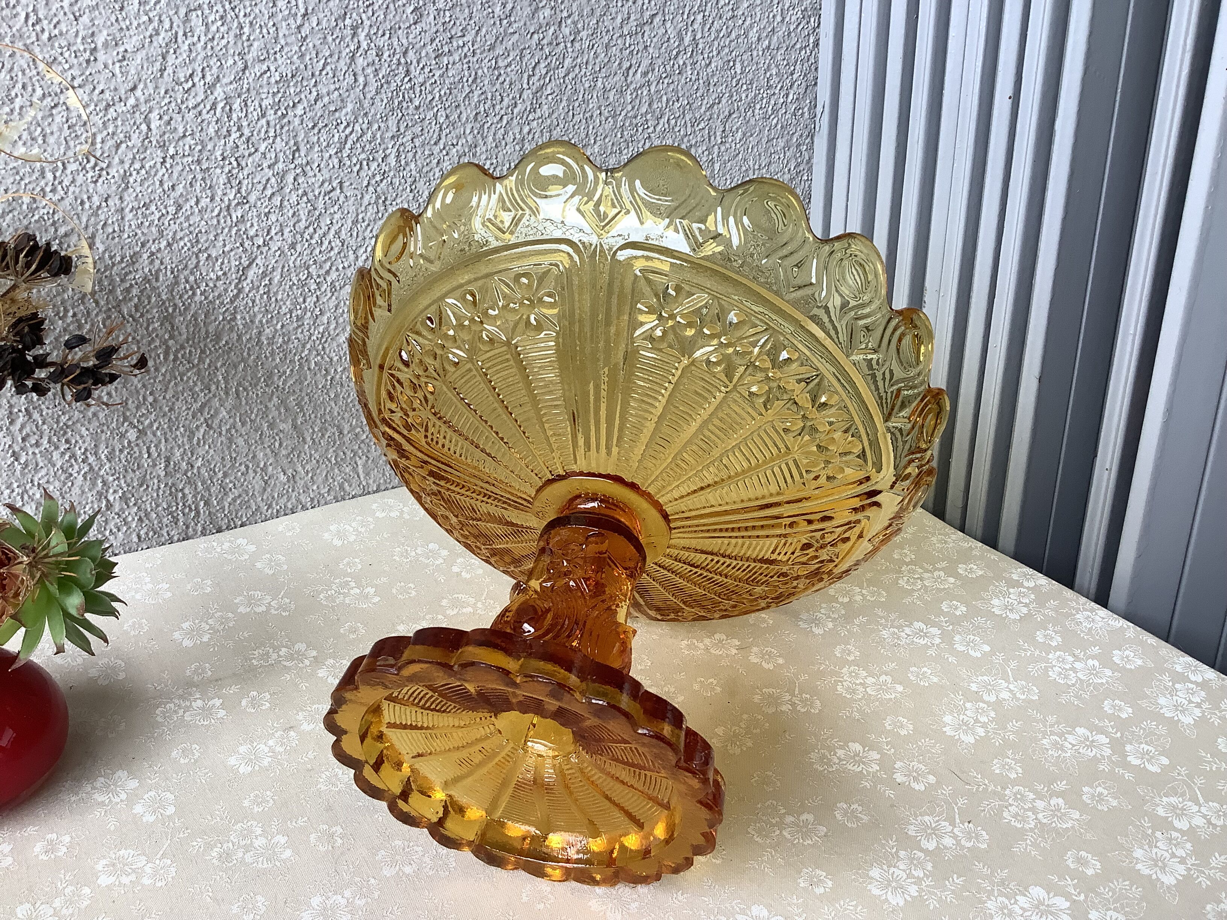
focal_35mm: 31
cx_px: 614
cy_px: 460
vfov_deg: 45.4
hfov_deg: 58.4
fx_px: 1099
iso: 64
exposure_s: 1/60
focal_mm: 3.3
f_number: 2.4
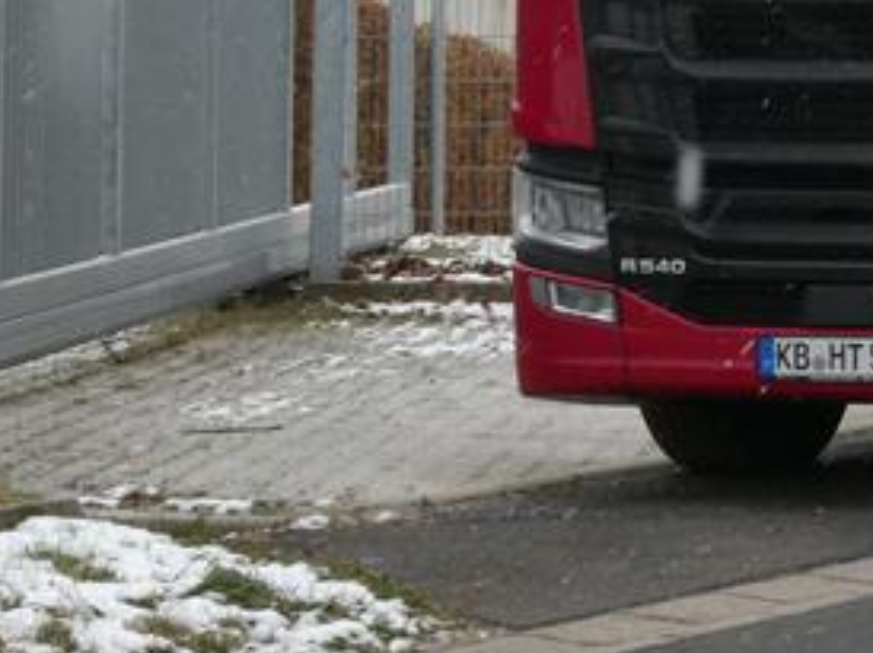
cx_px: 1195
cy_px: -169
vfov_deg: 7.7
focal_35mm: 190
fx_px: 4788
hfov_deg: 10.2
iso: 200
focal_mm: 11.7
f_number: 4.4
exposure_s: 1/125
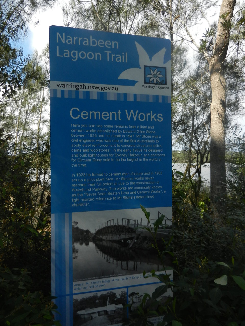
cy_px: 163
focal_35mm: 25
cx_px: 122
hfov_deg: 54.9
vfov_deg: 69.4
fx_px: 236
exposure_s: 1/1000
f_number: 3.5
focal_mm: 4.5
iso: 160
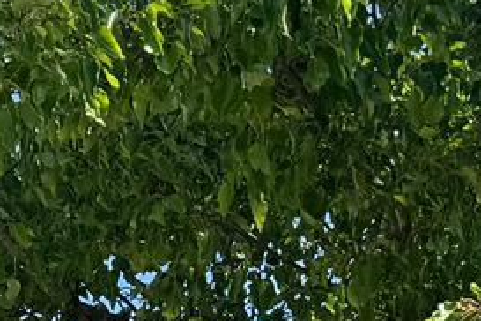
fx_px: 2498
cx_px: 49
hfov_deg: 10.9
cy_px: 931
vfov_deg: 6.7
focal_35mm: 187
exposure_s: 1/2506
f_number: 1.78
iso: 80
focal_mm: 6.76
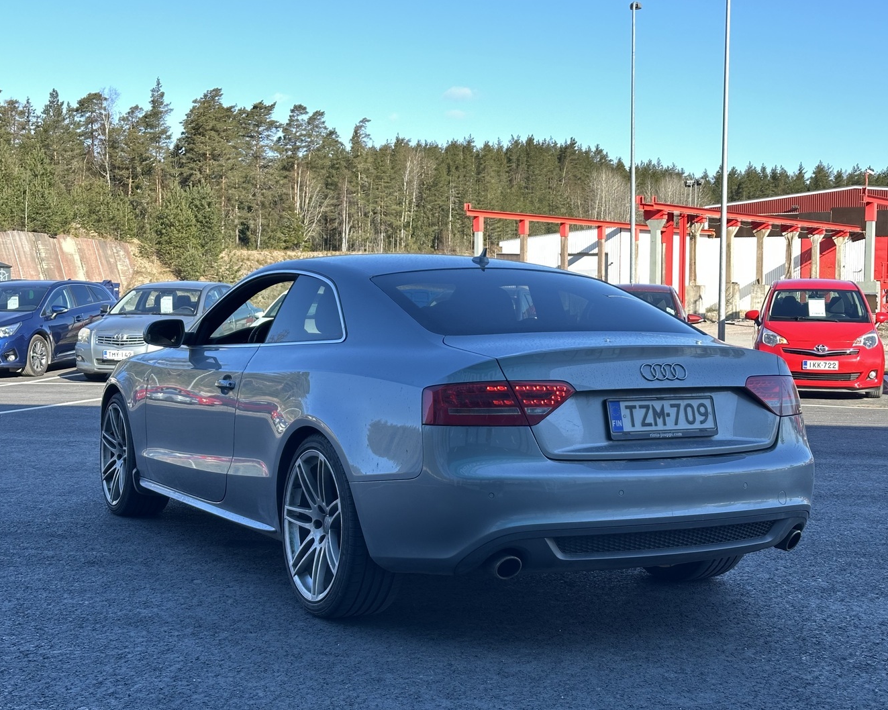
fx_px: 1340
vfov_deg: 29.7
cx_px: 460
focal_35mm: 51
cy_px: 360
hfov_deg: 36.7
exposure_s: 1/406
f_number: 1.78
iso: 64
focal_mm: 6.86
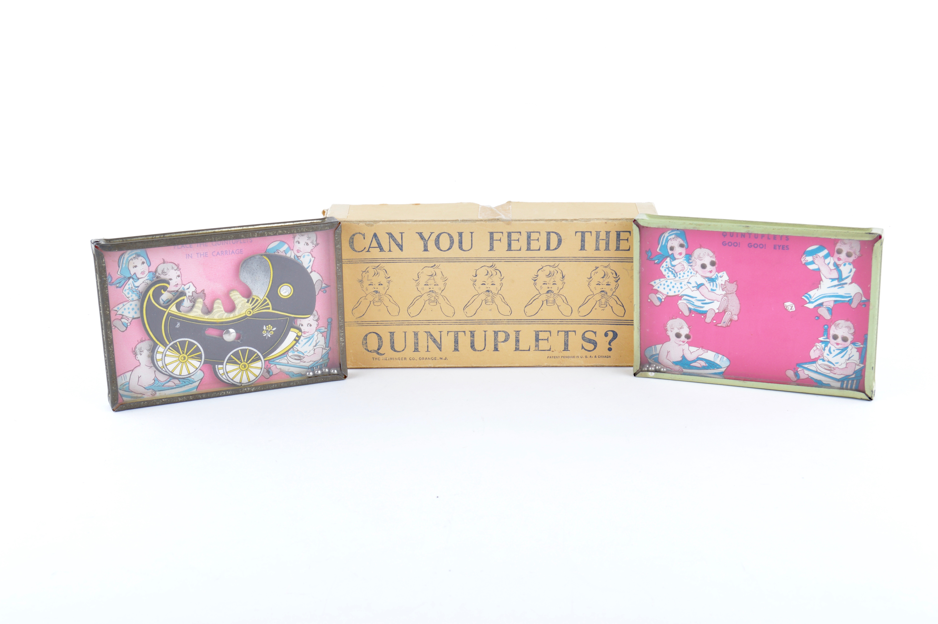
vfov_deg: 28.0
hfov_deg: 41.1
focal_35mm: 48
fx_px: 1250
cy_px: 312
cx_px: 469
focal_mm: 32
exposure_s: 1/25
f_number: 11
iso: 100
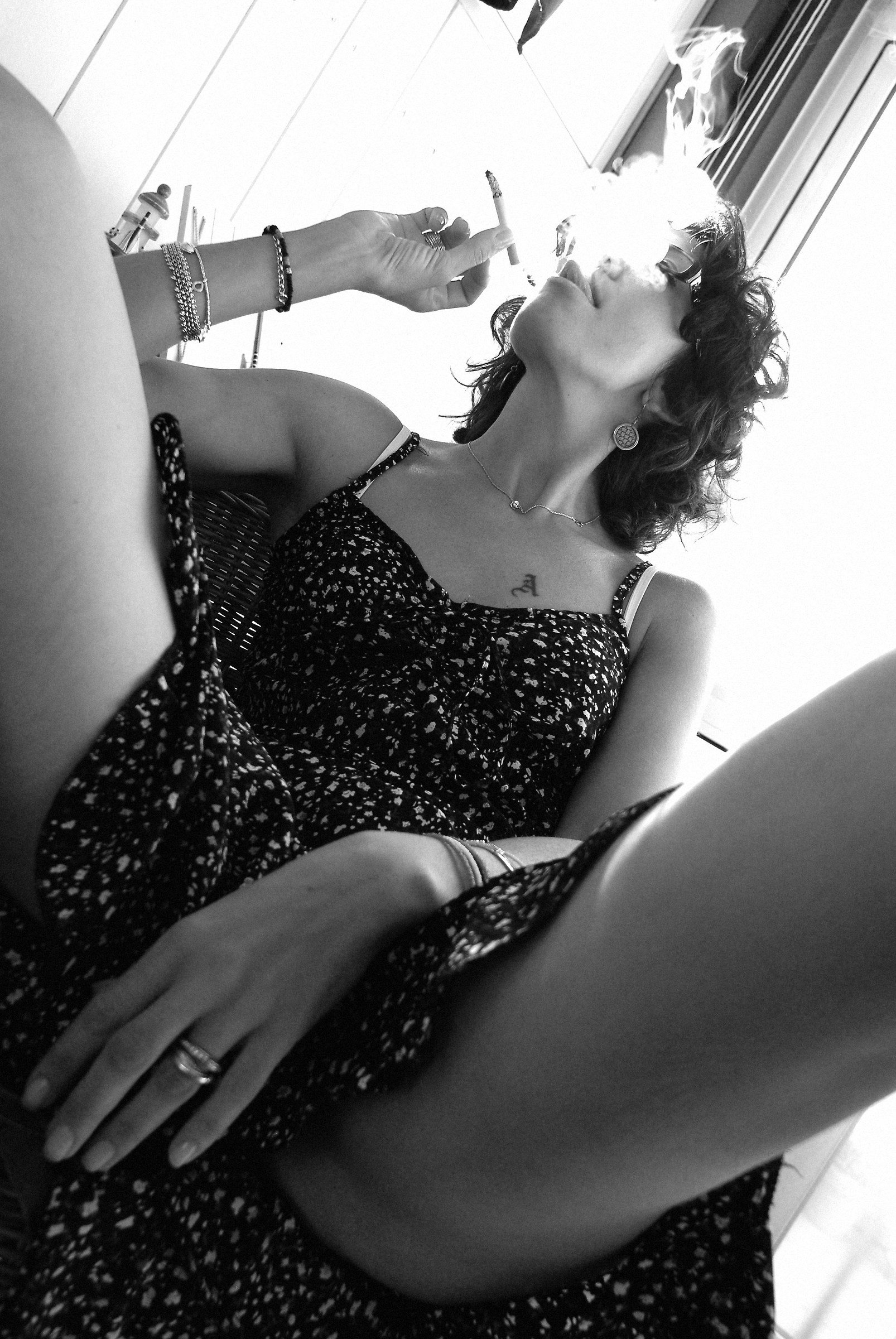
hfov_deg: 43.7
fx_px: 1117
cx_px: 448
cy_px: 670
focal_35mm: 30
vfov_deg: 61.9
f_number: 5.6
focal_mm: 20
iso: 400
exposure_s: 1/100
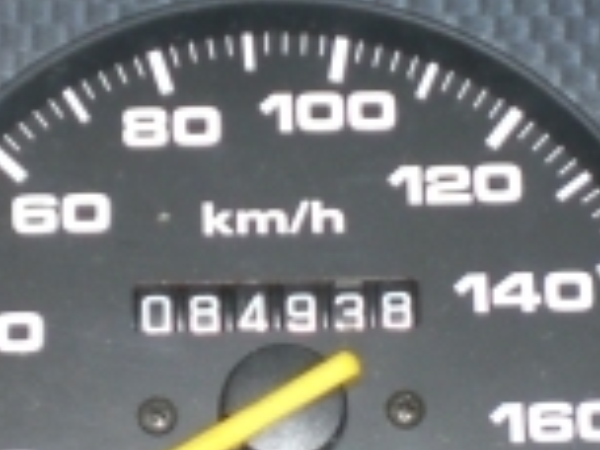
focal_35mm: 160
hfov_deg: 12.3
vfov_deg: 9.3
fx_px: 2773
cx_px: 272
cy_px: 371
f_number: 3.1
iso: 50
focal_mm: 6.3
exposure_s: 1/60
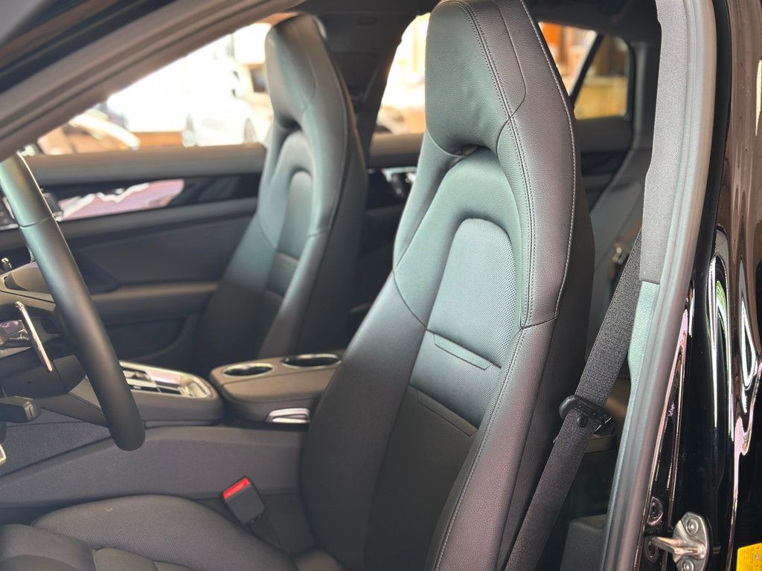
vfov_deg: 30.3
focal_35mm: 48
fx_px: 1057
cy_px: 286
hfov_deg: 39.7
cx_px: 381
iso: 200
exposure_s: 1/60
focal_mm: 6.86
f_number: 1.78
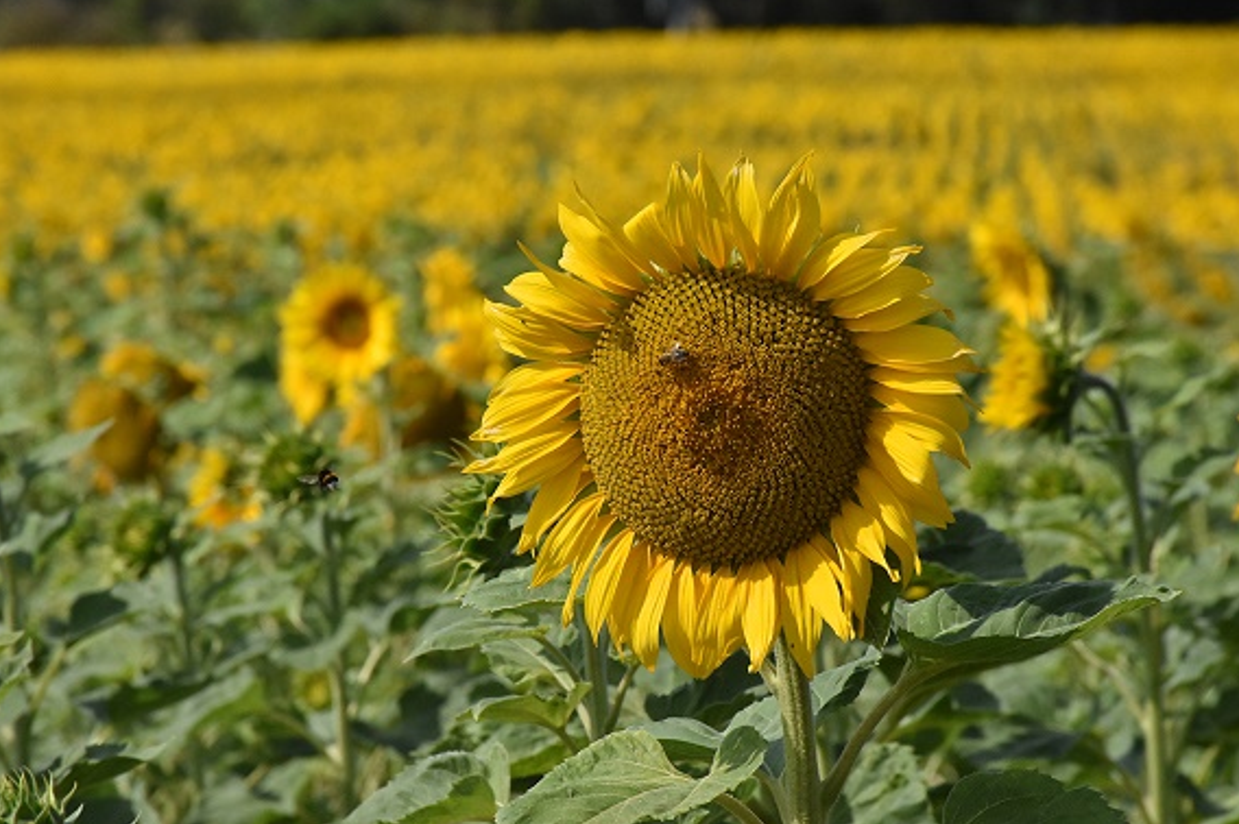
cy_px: 425
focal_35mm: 222
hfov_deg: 9.3
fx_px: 7636
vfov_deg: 6.2
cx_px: 593
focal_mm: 140
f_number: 10
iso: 1800
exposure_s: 1/8000
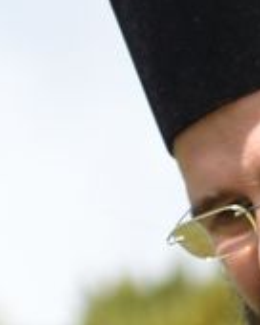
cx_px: -168
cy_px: 533
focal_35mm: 1559
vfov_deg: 1.2
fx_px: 14996
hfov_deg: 1.0
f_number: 6.3
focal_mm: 116
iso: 100
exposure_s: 1/200
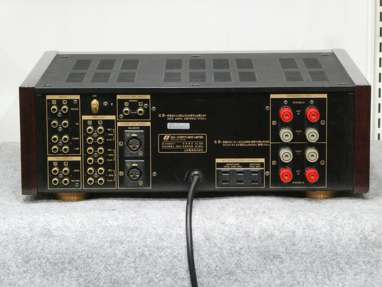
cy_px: 144
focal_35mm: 143
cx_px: 191
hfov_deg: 13.8
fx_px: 1578
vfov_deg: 10.4
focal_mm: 25.6
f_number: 5.4
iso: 1600
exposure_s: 1/30
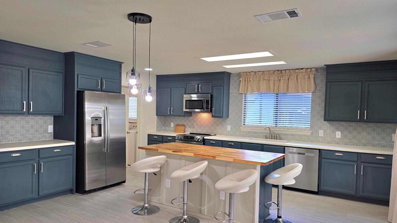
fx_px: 274
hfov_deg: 71.9
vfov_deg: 44.3
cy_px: 122
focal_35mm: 26
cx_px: 196
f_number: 1.7
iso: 125
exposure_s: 1/120
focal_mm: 6.3
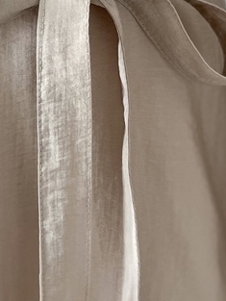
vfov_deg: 22.3
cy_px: -25
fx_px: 722
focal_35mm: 83
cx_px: 7
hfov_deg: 17.4
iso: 100
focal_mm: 5.1
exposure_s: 1/121
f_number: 1.6
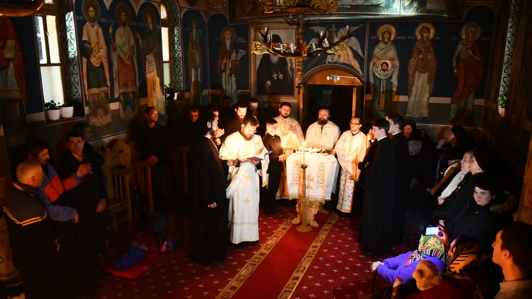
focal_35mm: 26
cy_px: 174
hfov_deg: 71.9
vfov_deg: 44.2
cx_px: 270
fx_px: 367
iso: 20000
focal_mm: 16
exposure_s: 1/20
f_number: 2.8
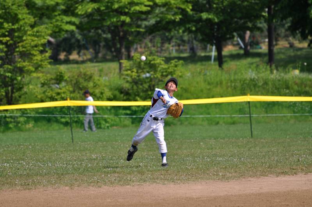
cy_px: 104
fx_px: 3635
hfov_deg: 4.9
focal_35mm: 420
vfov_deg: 3.3
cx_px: 156
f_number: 5.6
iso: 200
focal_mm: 280
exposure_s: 1/1000
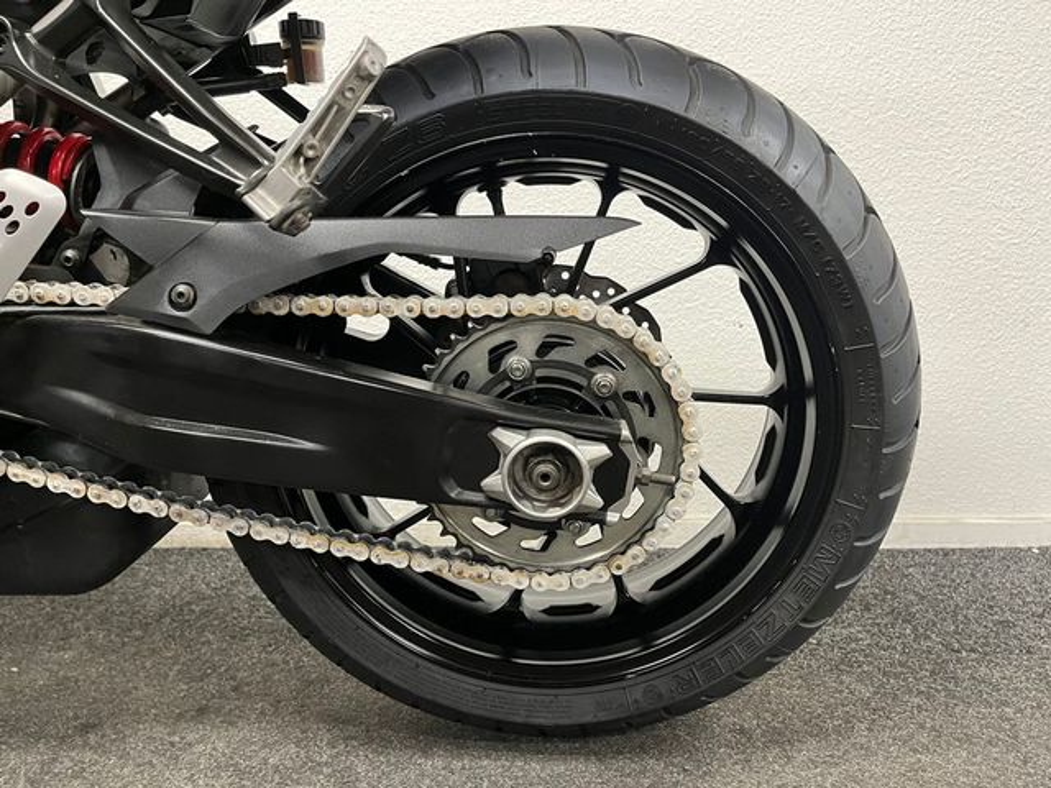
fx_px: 789
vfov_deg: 53.1
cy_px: 394
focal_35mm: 26
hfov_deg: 67.3
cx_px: 526
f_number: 1.6
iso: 400
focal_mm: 5.1
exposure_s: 1/50
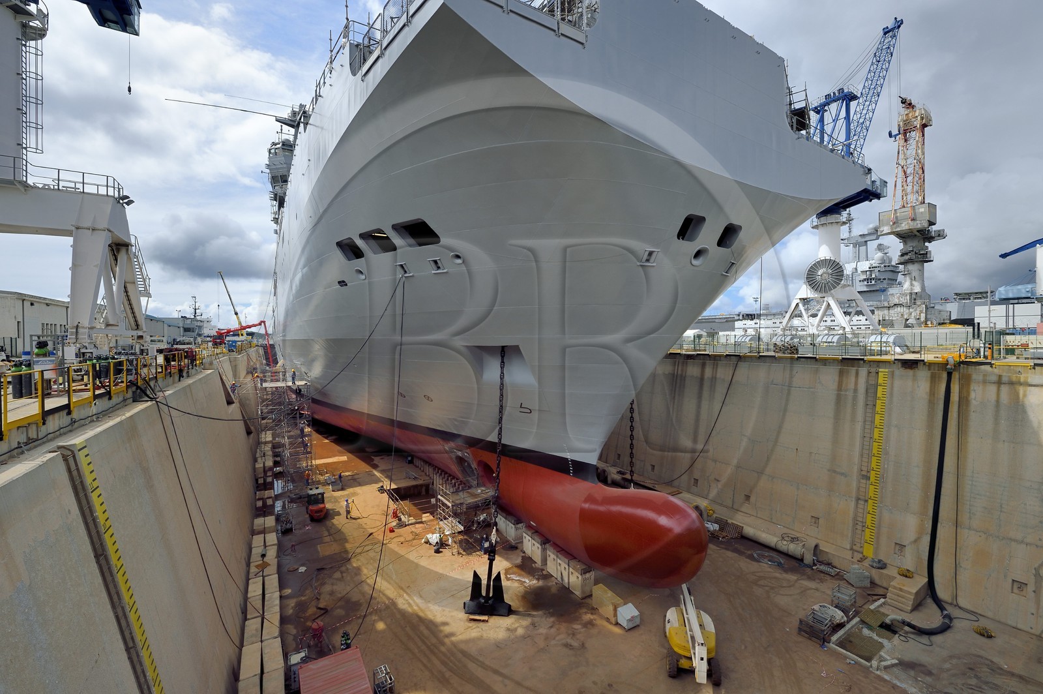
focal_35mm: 14
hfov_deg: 104.3
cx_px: 522
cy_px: 347
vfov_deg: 81.1
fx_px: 405
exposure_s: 1/250
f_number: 16
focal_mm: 14
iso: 200
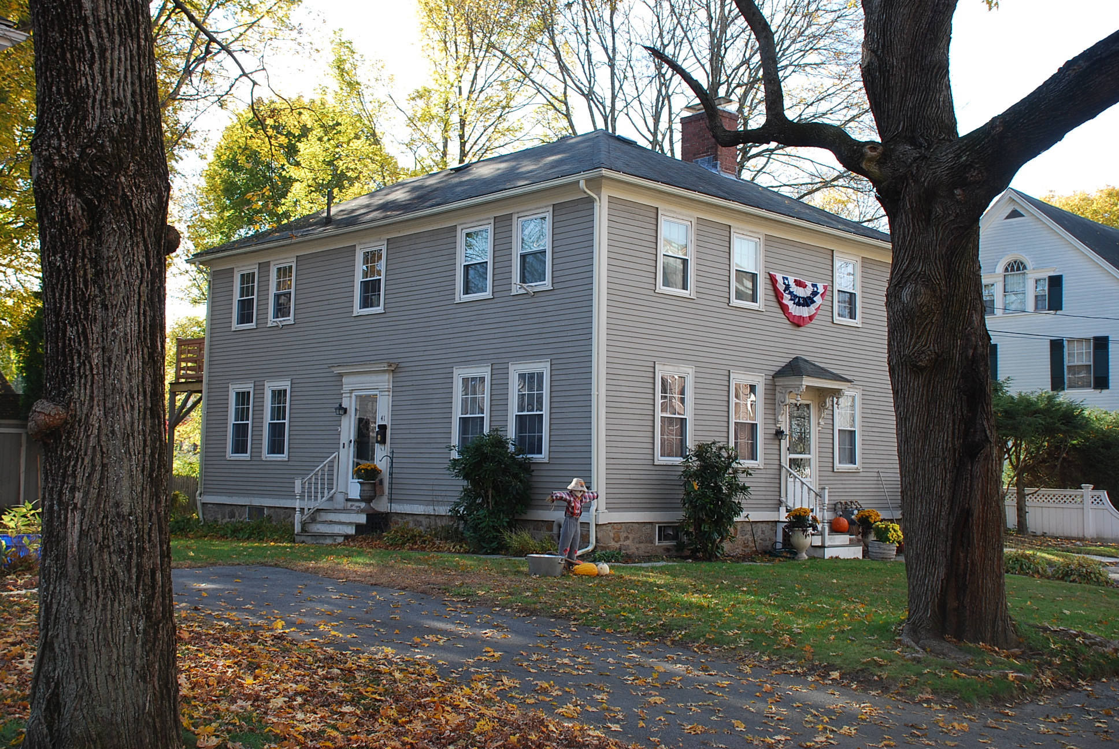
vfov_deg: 34.3
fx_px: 1214
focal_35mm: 39
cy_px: 374
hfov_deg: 49.5
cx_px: 560
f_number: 5.6
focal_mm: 26
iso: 160
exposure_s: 1/125
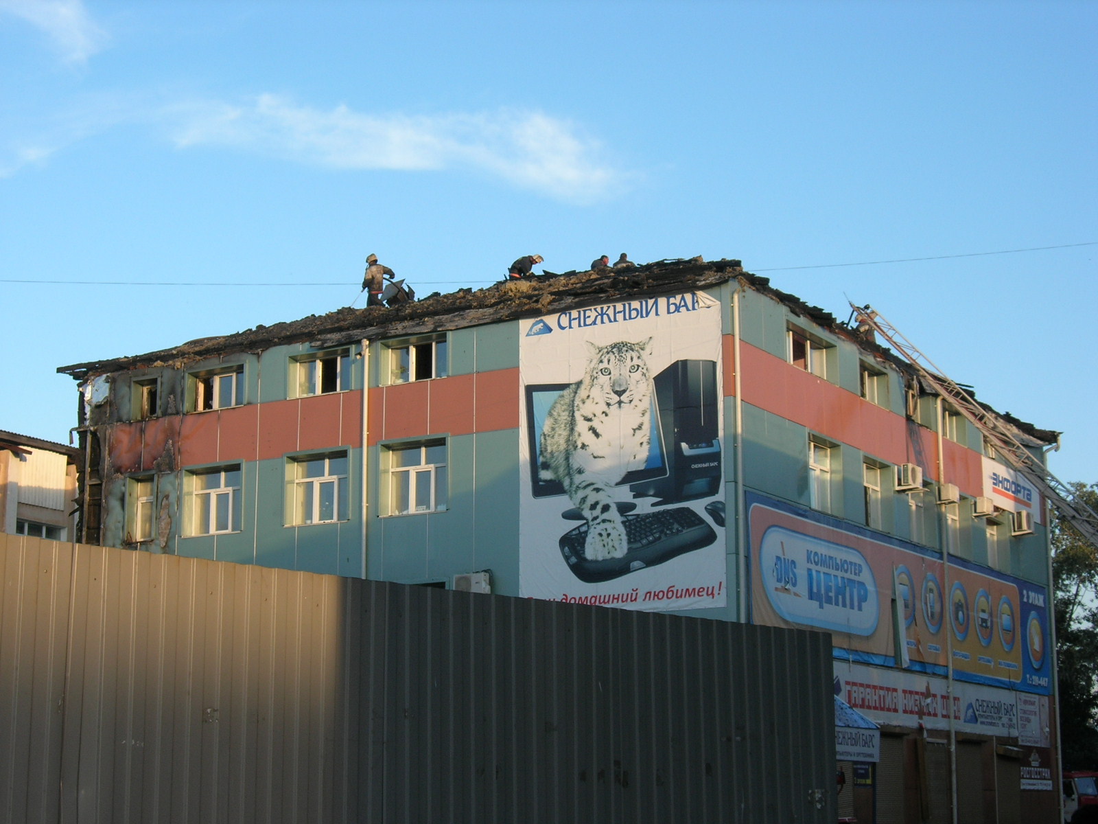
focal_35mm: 61
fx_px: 1935
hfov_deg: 31.7
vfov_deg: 24.0
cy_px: 412
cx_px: 549
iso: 64
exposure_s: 1/104
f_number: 5.9
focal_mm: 12.7
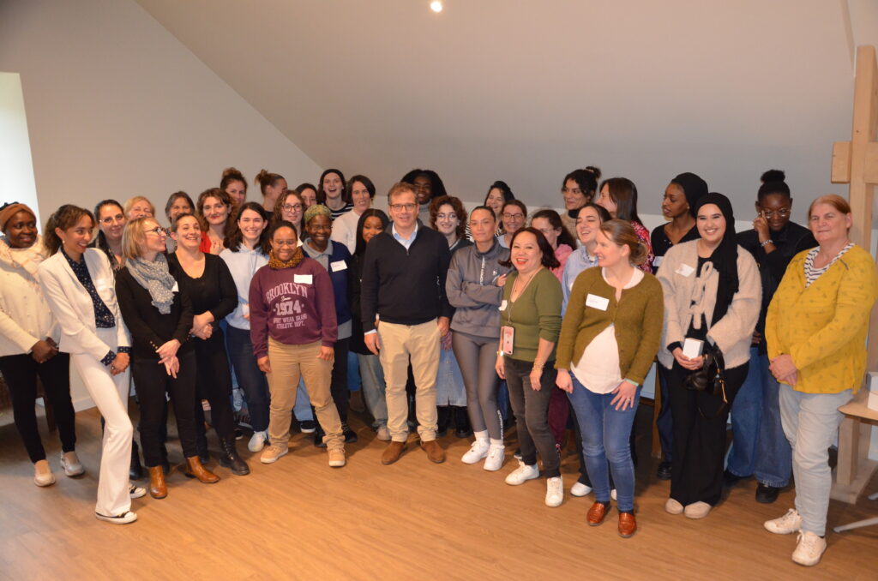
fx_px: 767
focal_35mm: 32
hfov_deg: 59.6
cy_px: 290
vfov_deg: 41.5
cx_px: 439
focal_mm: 21
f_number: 3.8
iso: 2000
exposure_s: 1/60
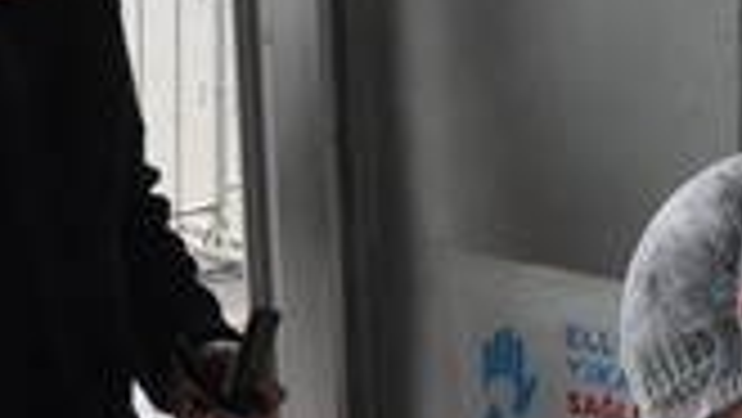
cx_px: 877
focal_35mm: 130
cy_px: 297
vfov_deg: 9.3
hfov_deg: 15.9
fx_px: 2560
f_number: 13
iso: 1000
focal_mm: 21
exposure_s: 1/160
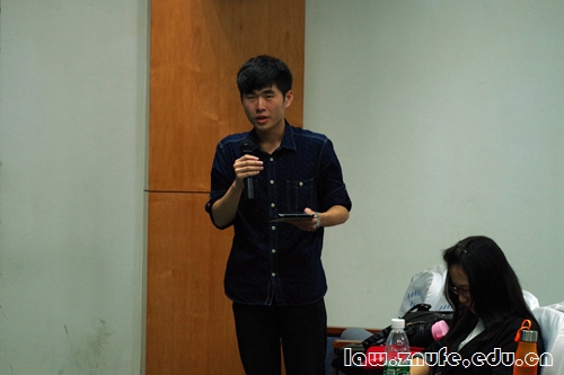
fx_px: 1284
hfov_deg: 24.8
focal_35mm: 82
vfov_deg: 16.6
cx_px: 282
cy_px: 188
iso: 800
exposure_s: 1/40
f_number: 6.3
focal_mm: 55
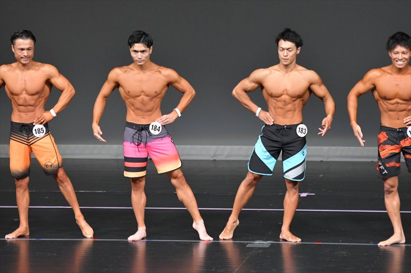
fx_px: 3595
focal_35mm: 315
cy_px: 136
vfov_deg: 4.4
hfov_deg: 6.5
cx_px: 206
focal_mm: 210
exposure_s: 1/400
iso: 4500
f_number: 5.6
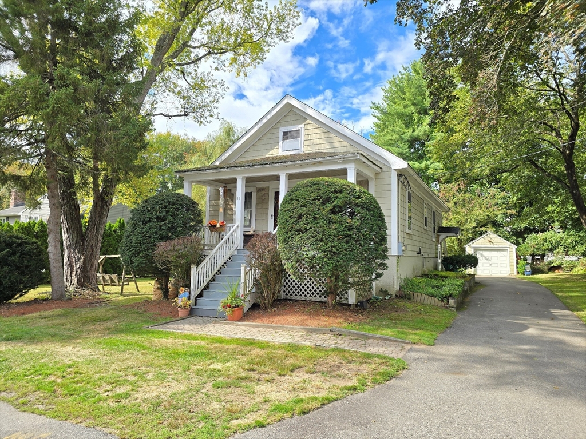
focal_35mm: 23
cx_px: 293
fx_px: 389
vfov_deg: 58.9
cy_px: 220
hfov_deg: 73.9
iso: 12
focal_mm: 6.3
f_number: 1.7
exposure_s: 1/289
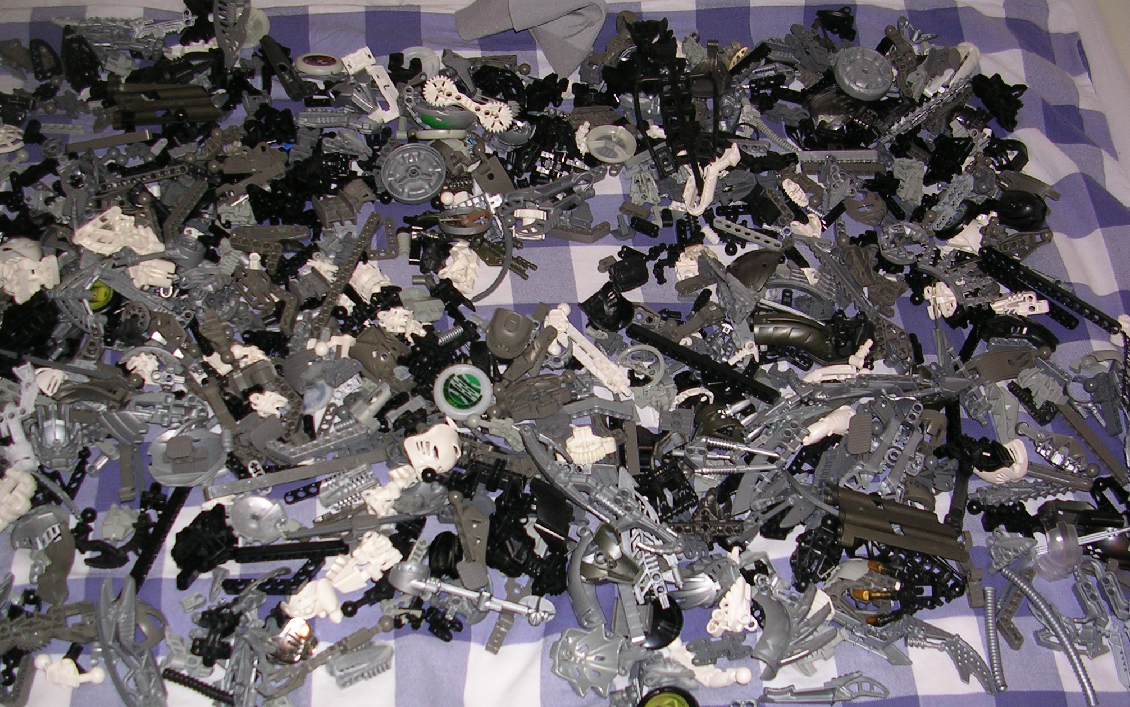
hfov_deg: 48.2
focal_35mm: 41
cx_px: 566
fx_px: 1263
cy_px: 389
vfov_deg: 31.2
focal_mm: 5.8
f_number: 2.8
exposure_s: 1/60.1
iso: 50
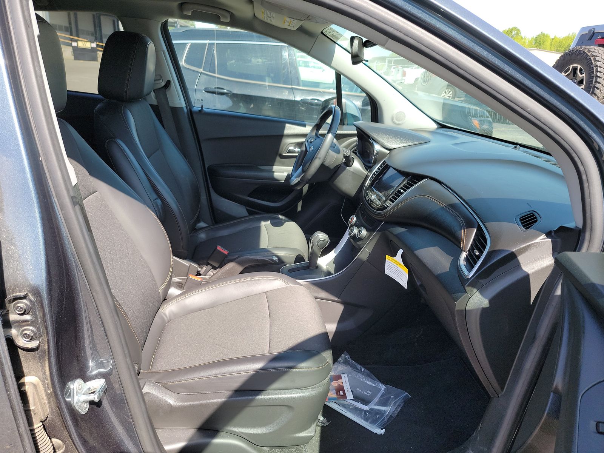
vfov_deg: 56.8
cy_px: 226
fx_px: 419
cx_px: 302
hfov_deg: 71.6
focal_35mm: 24
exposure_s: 1/162
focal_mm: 6.7
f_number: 1.8
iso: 50
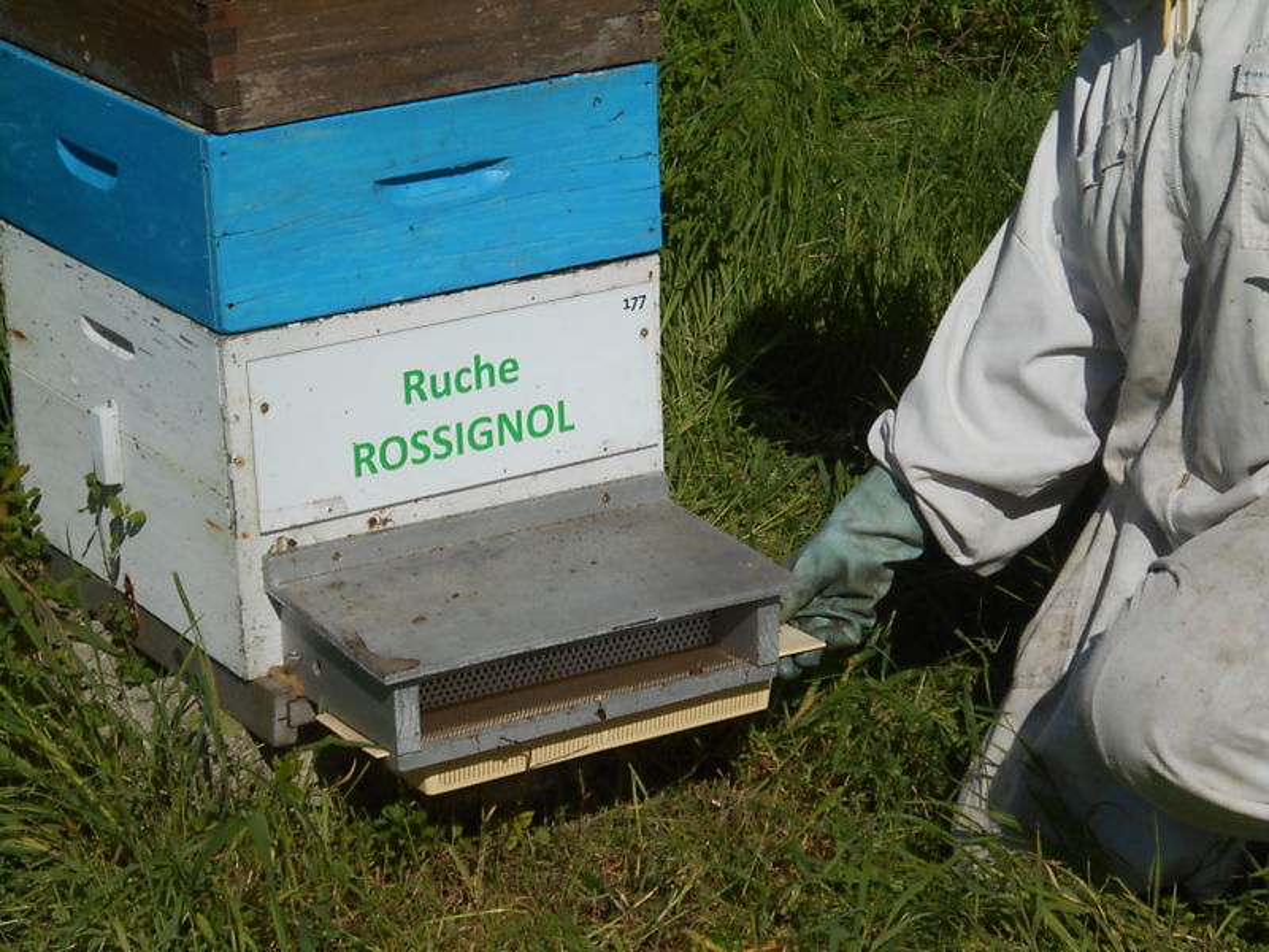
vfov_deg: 15.9
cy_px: 476
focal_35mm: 93
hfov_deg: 21.1
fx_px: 3409
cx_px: 634
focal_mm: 16.5
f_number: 4.6
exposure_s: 1/1600
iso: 80
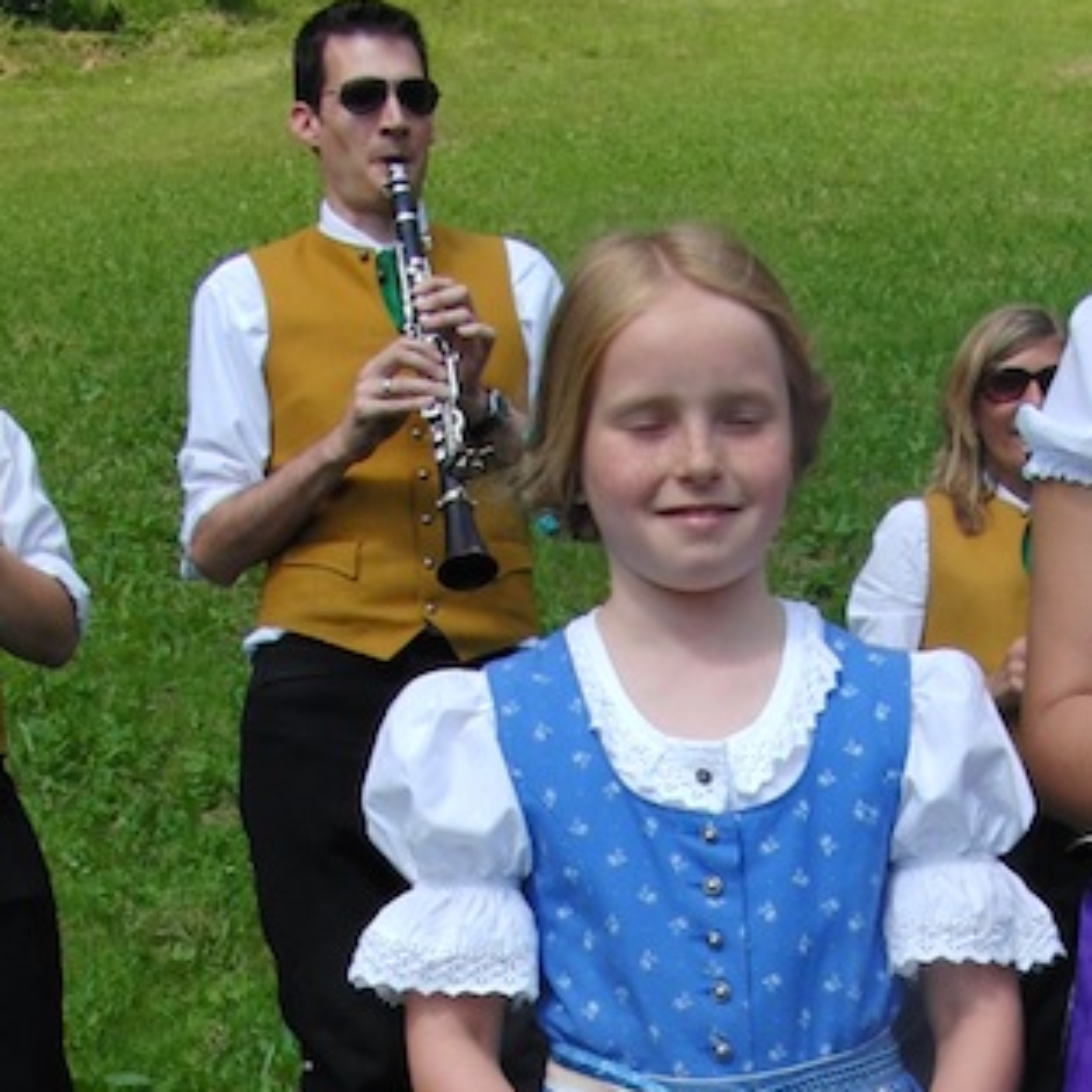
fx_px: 2891
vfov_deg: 20.3
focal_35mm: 81
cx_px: 709
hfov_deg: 21.3
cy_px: 1242
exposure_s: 1/250
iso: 100
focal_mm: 7.3
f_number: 6.6
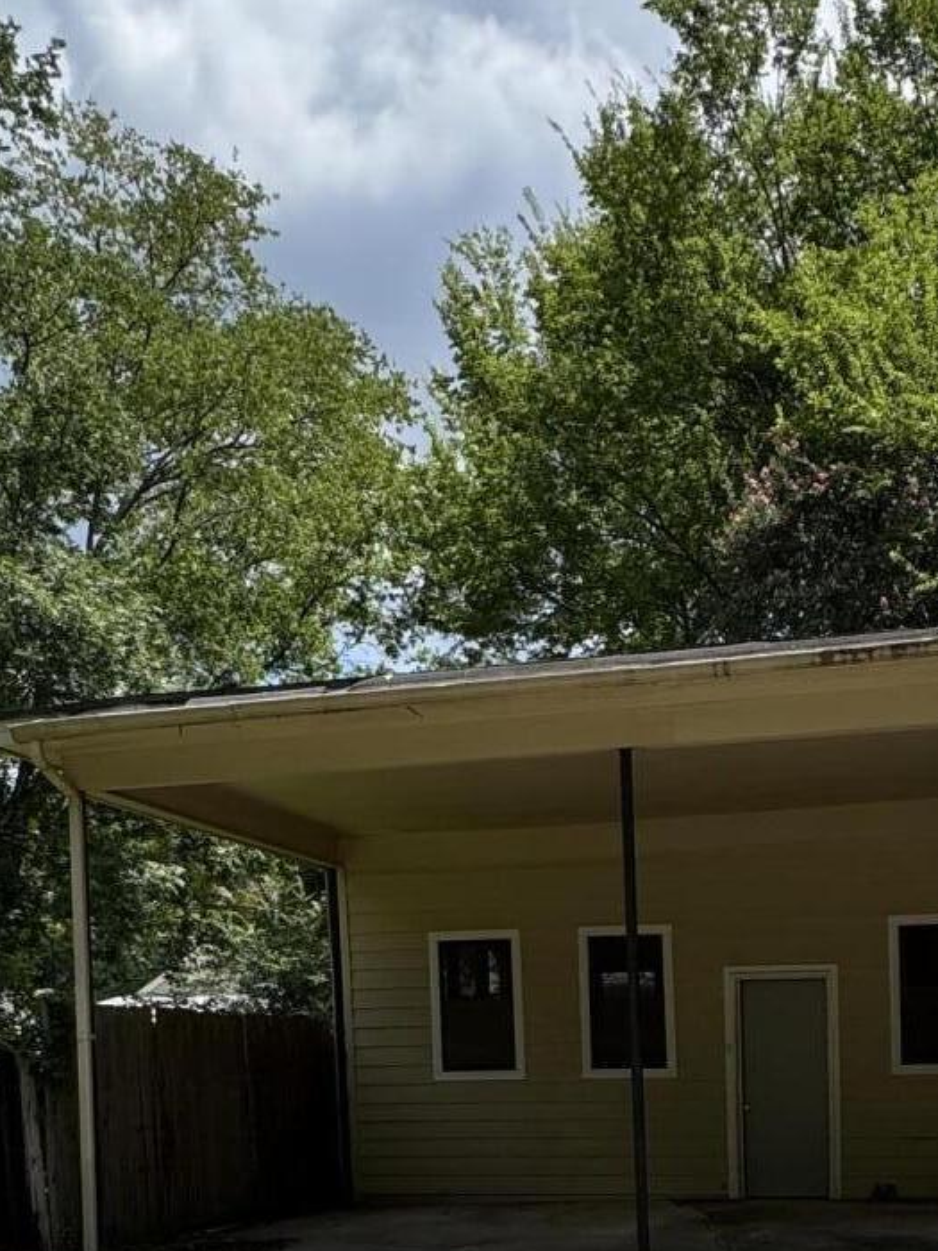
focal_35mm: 40
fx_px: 1445
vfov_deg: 42.2
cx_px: 704
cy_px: 1172
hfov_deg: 35.2
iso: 50
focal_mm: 2.22
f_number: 2.2
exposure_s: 1/1256
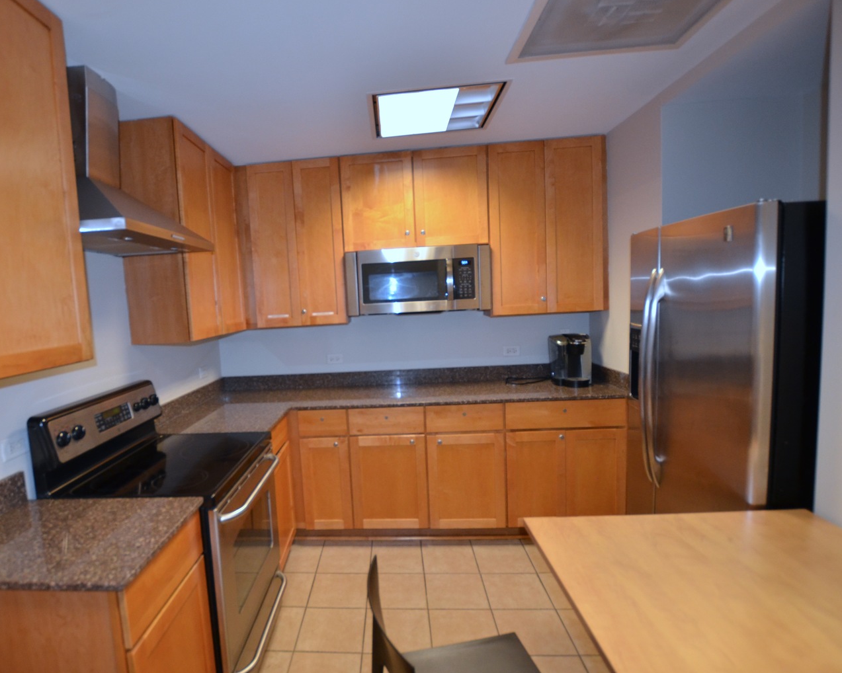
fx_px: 448
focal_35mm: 18
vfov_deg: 73.8
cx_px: 344
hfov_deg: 85.5
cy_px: 340
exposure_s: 1/60
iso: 800
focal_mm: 10
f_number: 3.5
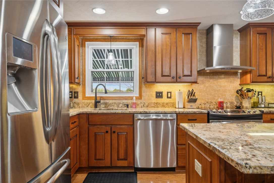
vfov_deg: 53.1
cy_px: 92
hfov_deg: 73.8
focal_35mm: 24
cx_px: 137
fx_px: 183
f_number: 11
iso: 50
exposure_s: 1
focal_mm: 24
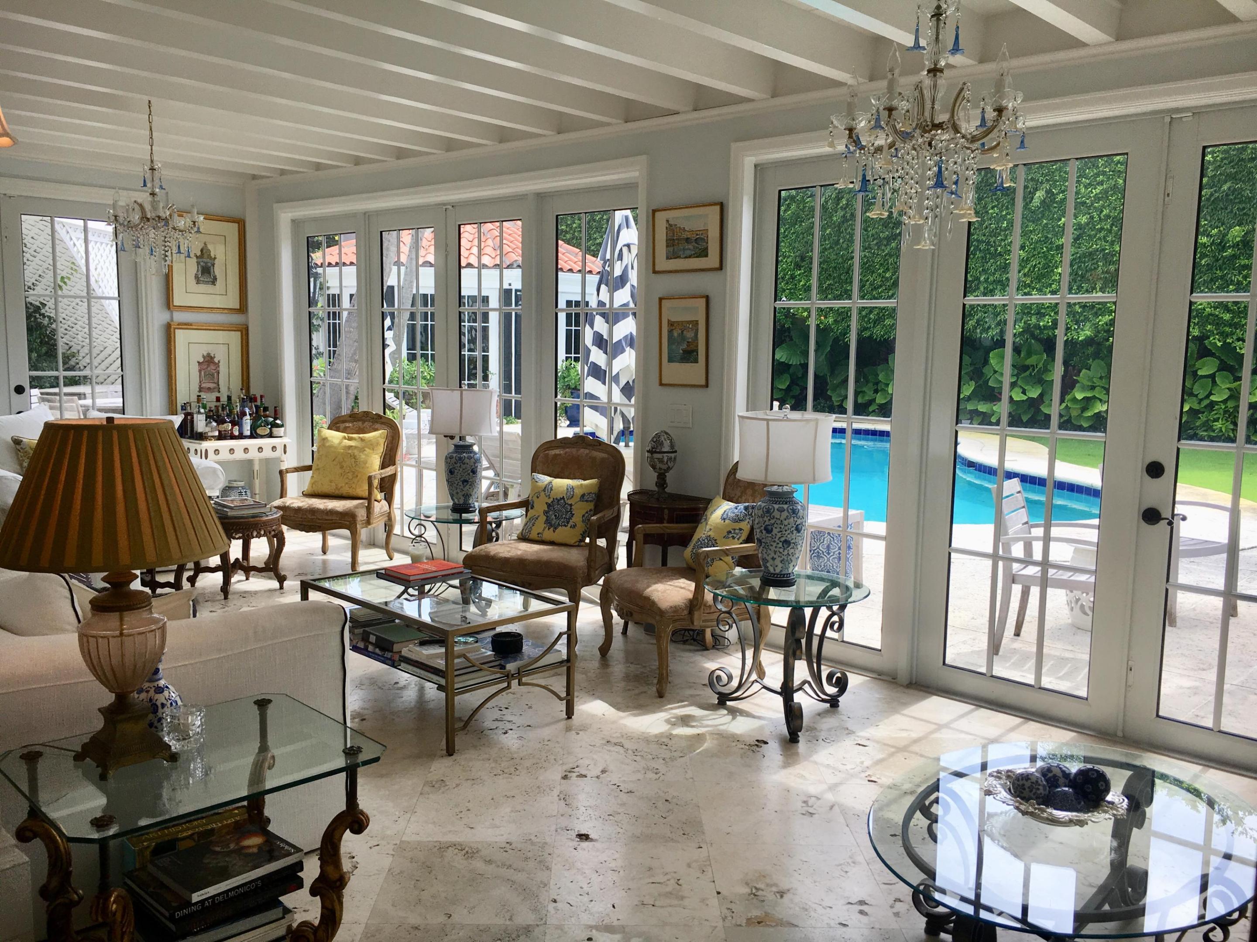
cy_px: 471
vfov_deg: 48.2
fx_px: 1053
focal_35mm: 29
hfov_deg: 61.7
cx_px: 628
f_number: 2.2
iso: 25
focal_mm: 4.15
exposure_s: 1/291
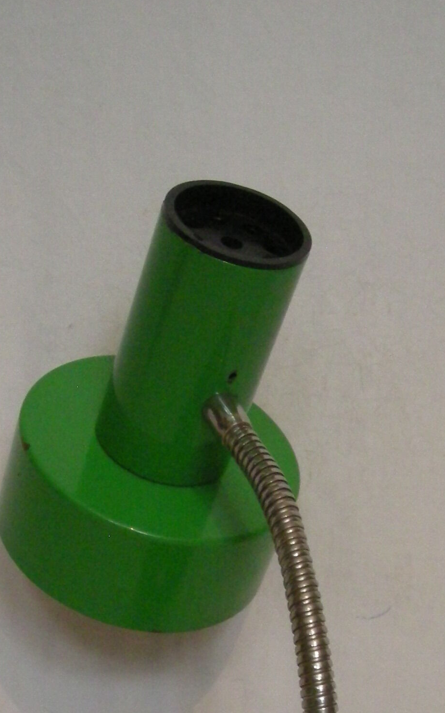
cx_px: 225
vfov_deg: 25.9
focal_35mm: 77
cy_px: 645
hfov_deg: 16.9
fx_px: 1494
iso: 400
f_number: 2.8
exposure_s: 1/51.5
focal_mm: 5.7
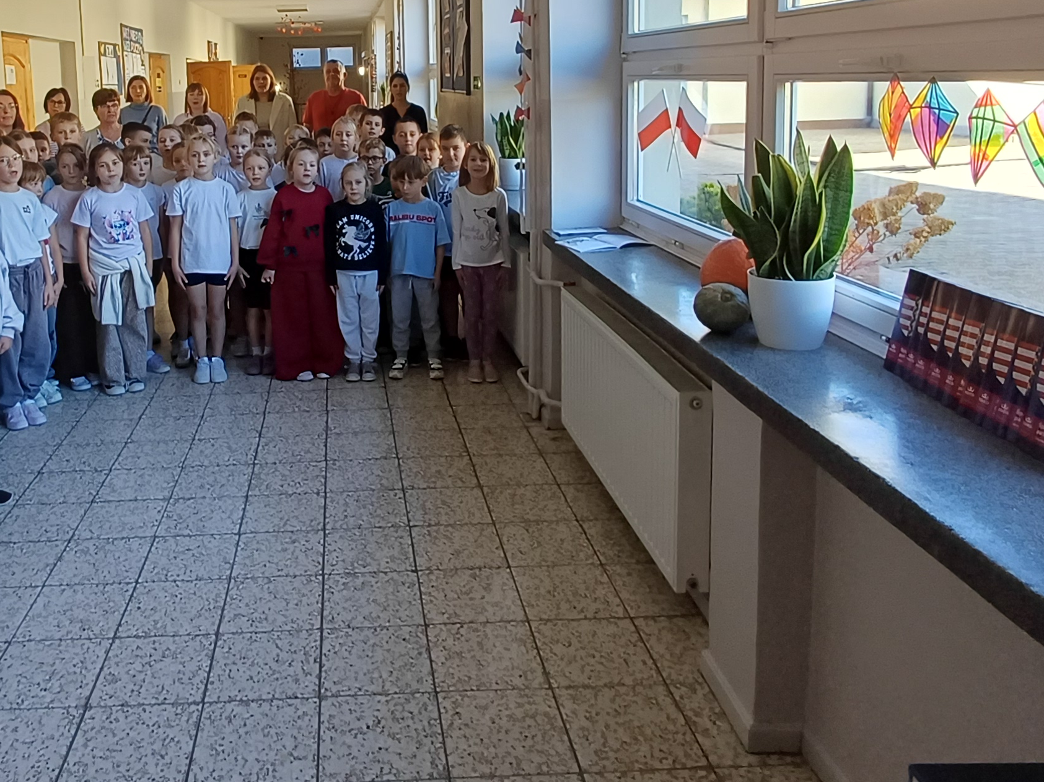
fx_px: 935
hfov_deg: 57.2
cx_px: 354
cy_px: 207
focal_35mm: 31
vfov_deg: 44.1
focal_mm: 1.64
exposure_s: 1/50
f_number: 2.2
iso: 64
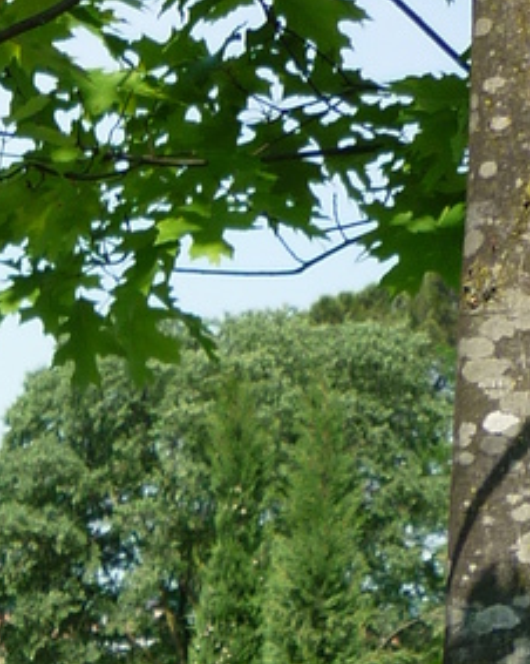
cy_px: 1282
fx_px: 2984
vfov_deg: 11.5
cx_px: -342
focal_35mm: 152
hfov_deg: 9.8
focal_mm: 5.5
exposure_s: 1/640
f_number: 2.8
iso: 80
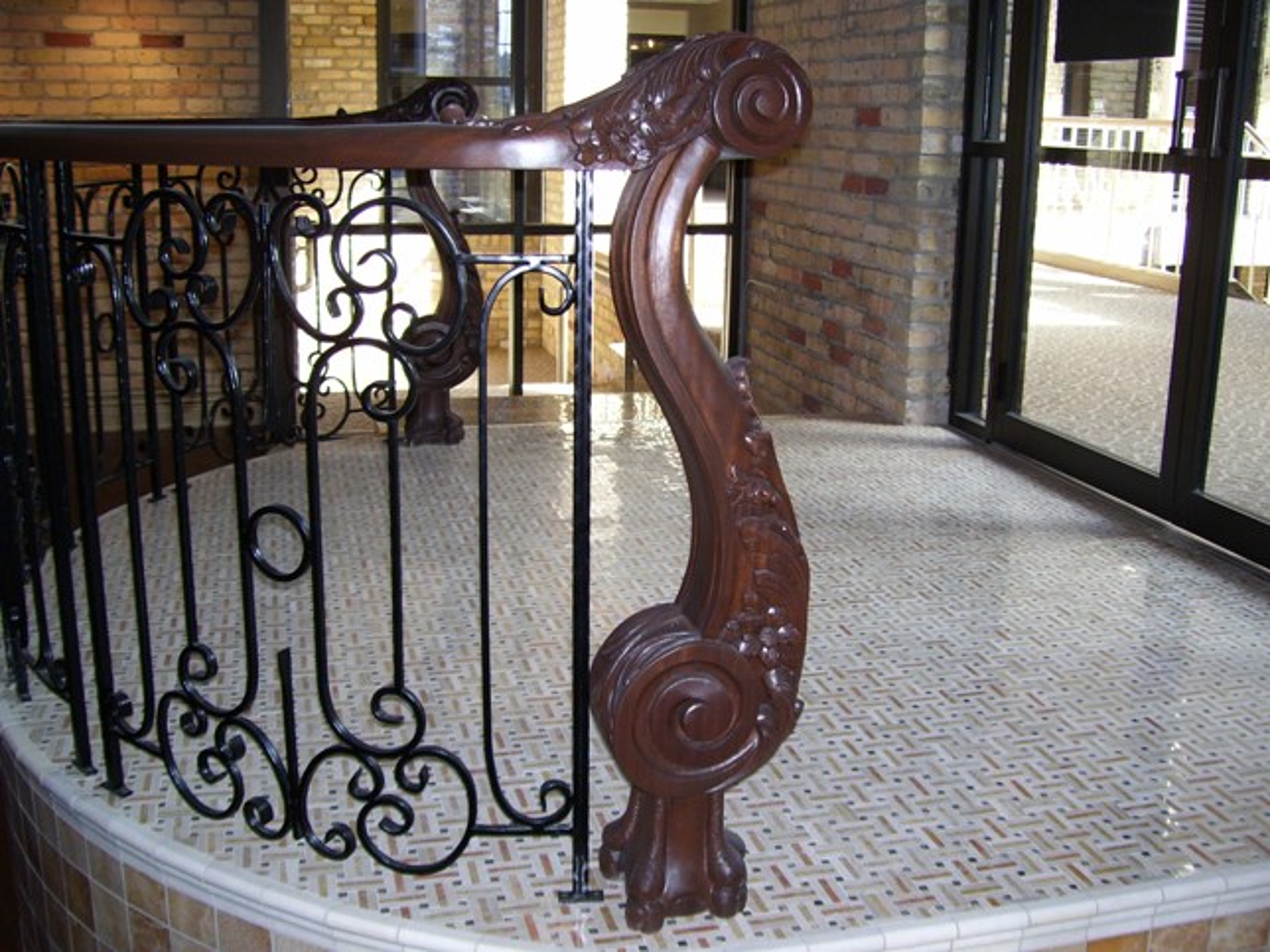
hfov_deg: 50.1
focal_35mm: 37
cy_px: 476
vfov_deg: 38.7
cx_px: 635
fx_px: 1357
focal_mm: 6
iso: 80
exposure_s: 1/60
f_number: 2.7
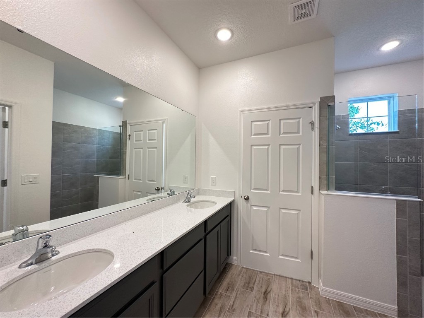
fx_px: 171
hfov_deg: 102.1
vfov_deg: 85.7
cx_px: 212
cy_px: 159
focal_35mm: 14
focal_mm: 2.22
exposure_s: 1/120
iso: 250
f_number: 2.2
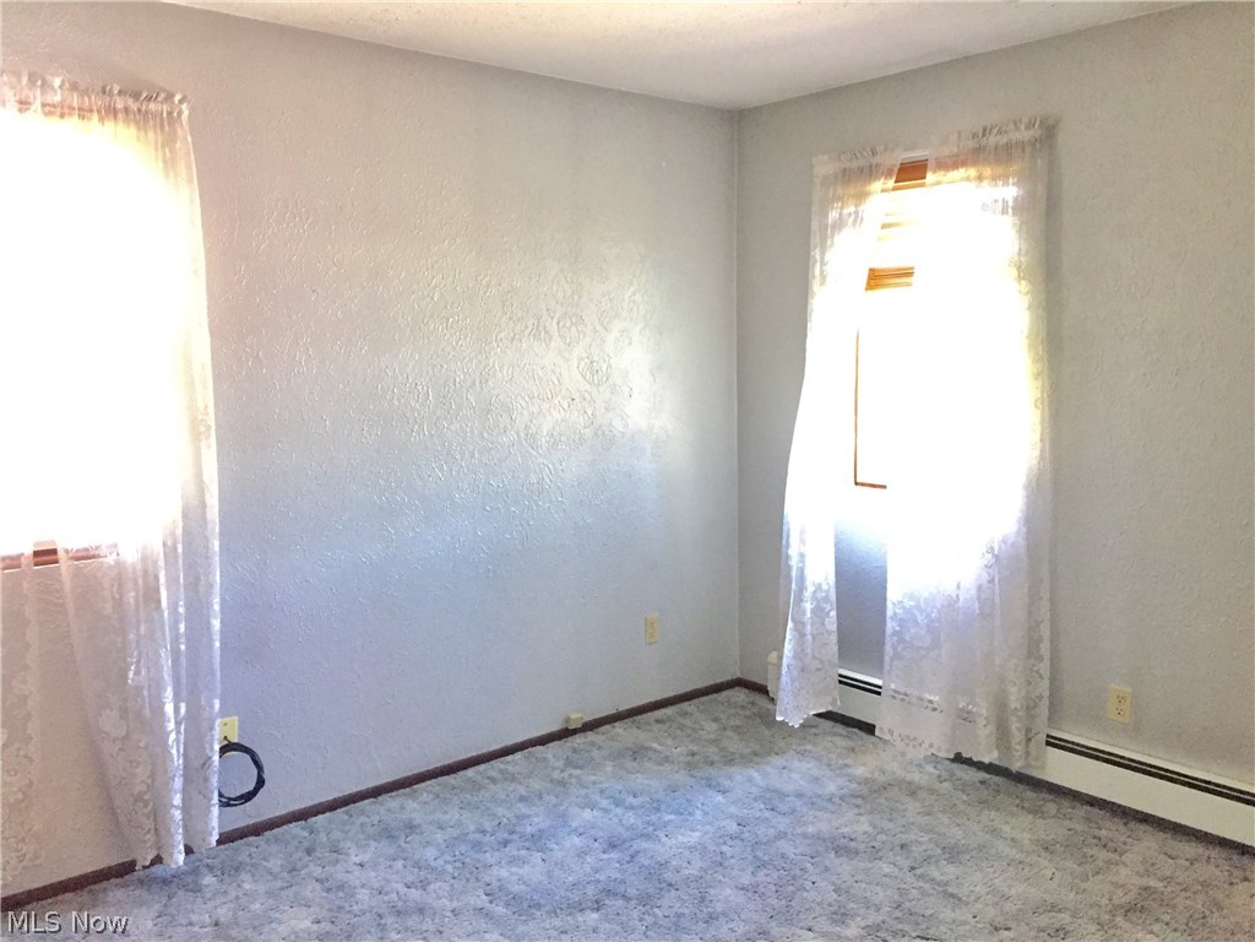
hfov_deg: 61.7
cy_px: 471
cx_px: 628
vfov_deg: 48.2
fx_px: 1051
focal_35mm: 29
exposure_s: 1/15
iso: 320
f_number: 2.2
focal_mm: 4.15
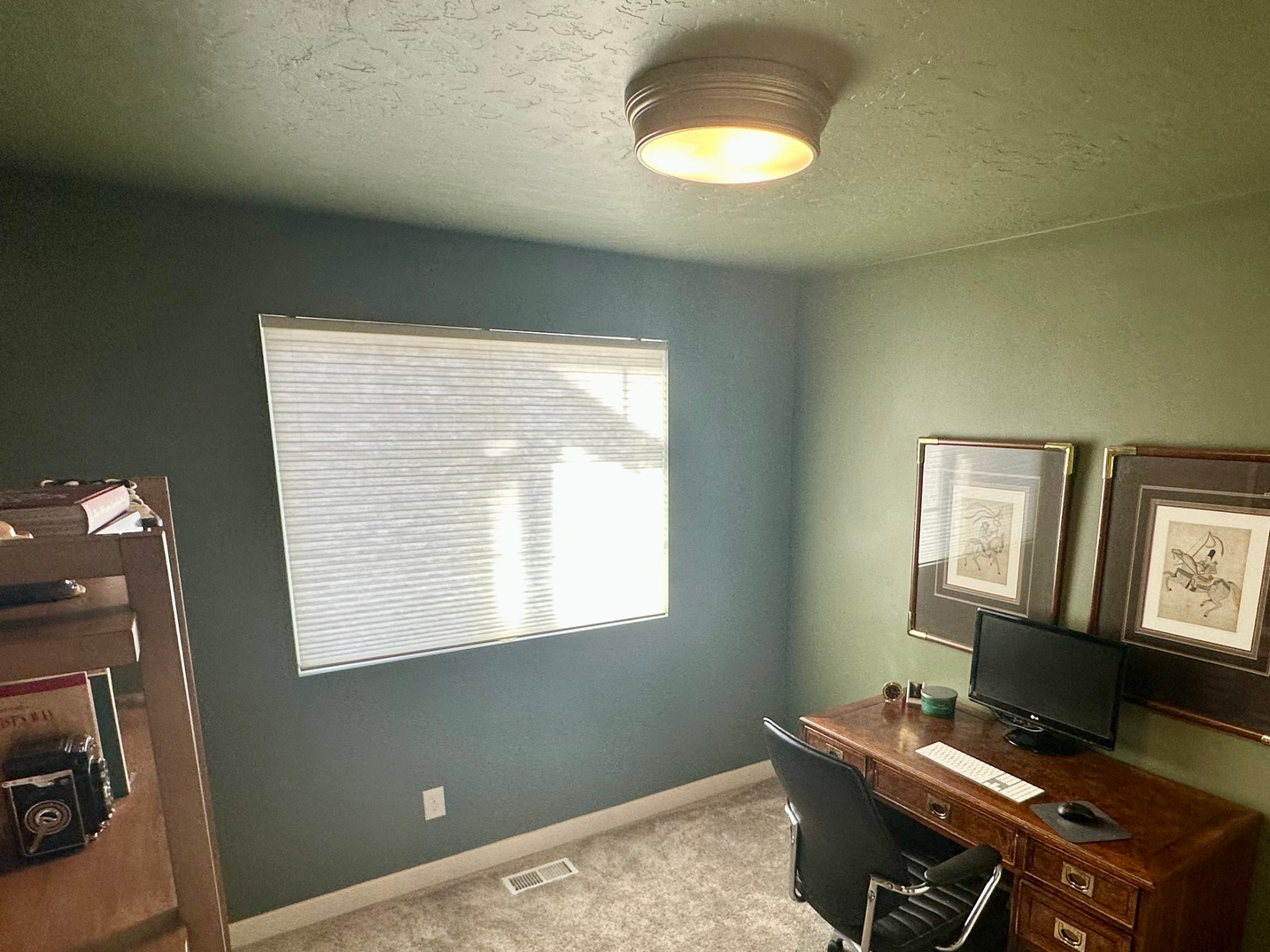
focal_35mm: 20
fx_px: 734
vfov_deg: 64.3
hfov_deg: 81.4
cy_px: 635
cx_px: 713
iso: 125
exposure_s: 1/120
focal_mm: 2.22
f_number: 2.2
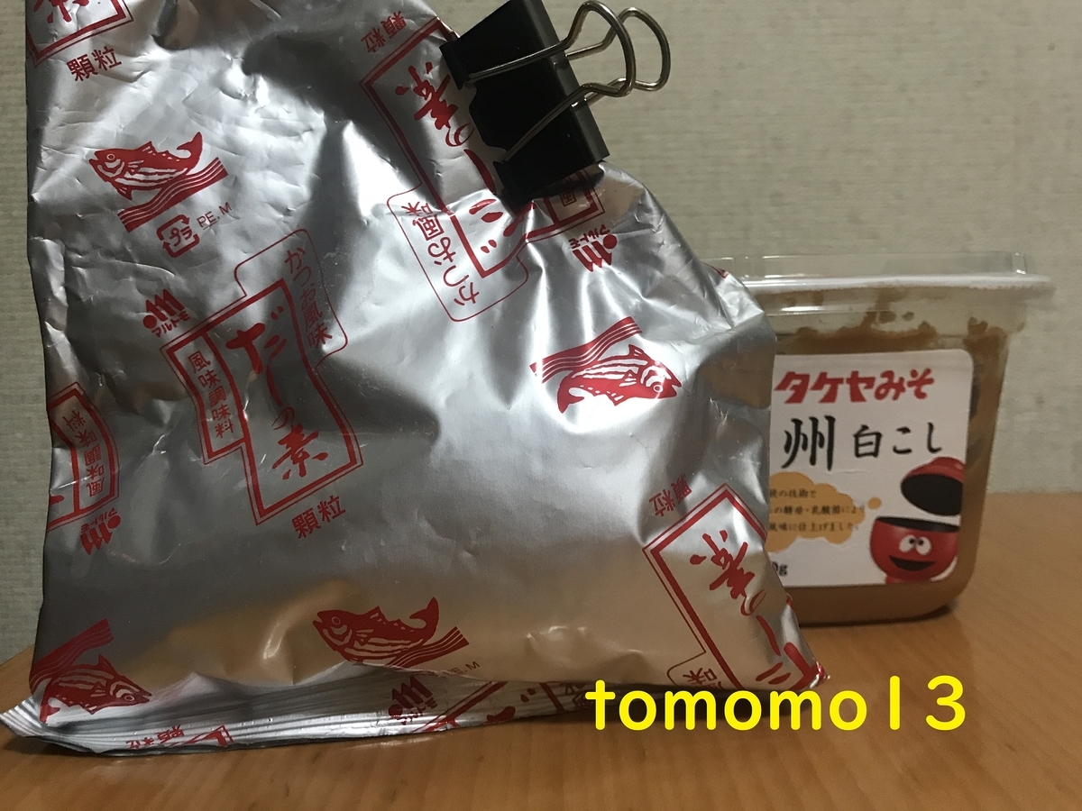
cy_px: 406
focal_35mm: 28
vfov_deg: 49.7
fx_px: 875
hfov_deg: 63.4
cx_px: 541
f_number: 1.8
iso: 80
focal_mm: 3.99
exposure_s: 1/17
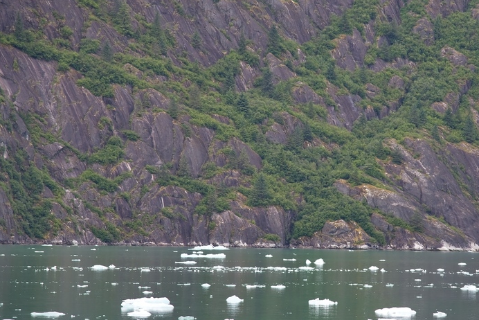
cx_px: 313
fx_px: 2955
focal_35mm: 222
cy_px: 178
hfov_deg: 9.3
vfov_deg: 6.2
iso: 125
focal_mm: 120
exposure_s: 1/250
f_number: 4
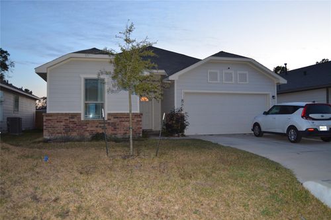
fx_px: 276
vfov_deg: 43.6
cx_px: 166
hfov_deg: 61.9
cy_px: 110
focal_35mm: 30
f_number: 3.5
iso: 800
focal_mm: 20
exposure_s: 1/60
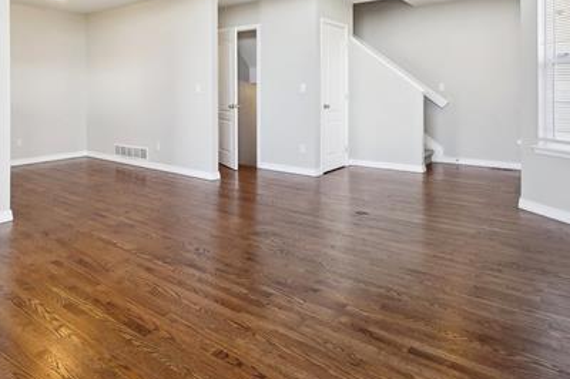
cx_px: 182
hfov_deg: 71.3
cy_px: 98
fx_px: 380
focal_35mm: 24
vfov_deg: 51.0
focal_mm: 10
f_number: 8
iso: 400
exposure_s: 1/30
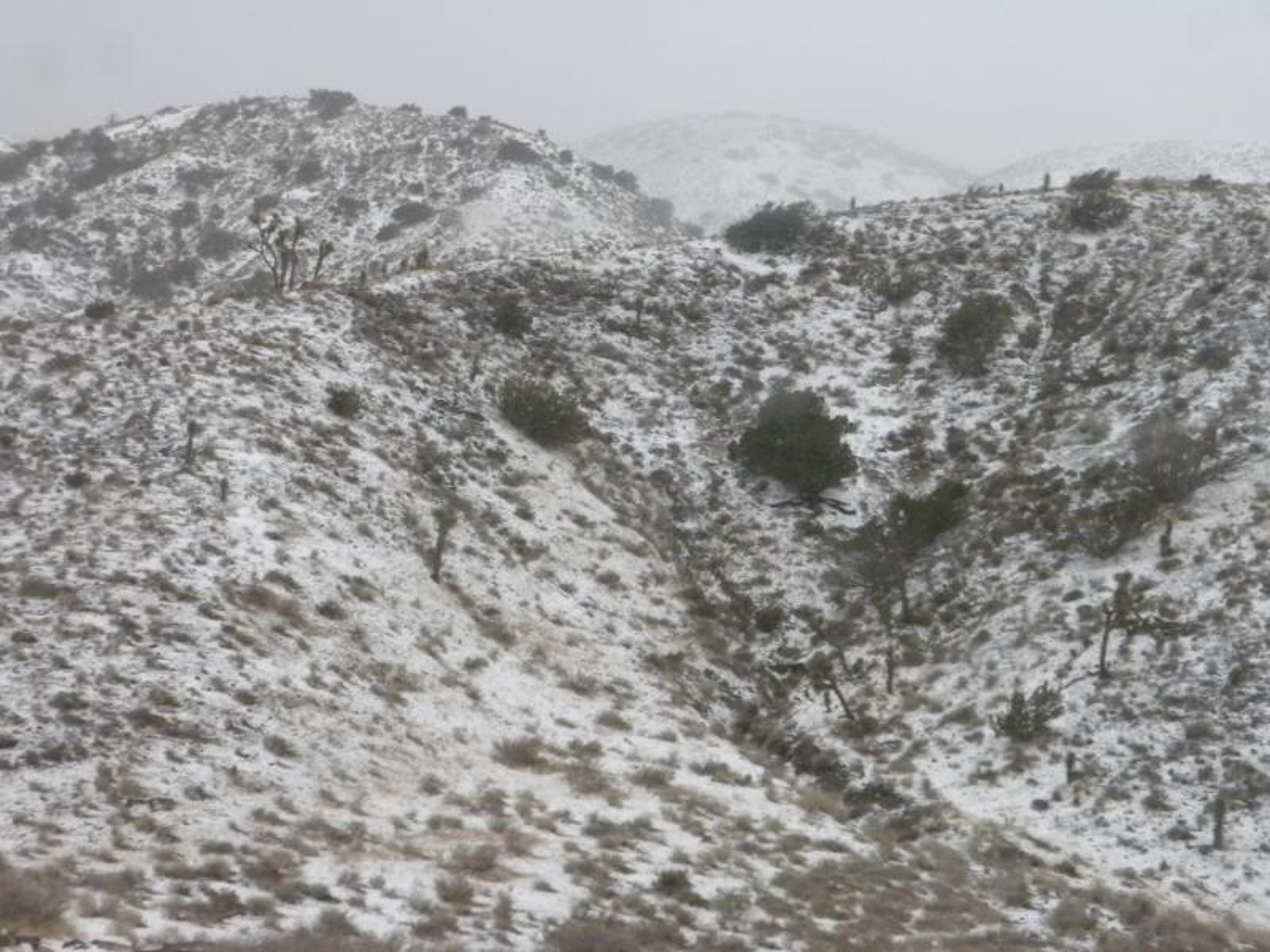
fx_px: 2642
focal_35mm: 72
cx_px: 635
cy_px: 476
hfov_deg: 27.0
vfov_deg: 20.4
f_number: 5
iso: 400
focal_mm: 12.7
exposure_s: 1/468
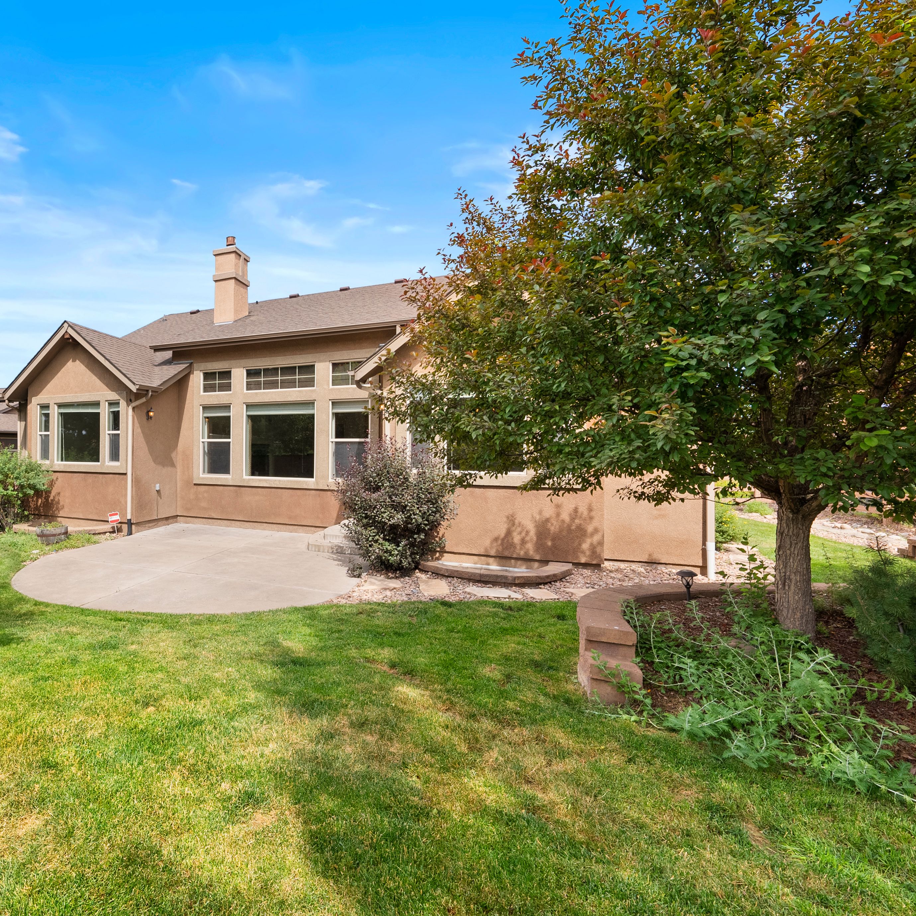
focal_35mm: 17
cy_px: 465
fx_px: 509
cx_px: 215
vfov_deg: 84.0
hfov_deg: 76.9
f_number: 9
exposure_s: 1/125
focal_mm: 13
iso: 320
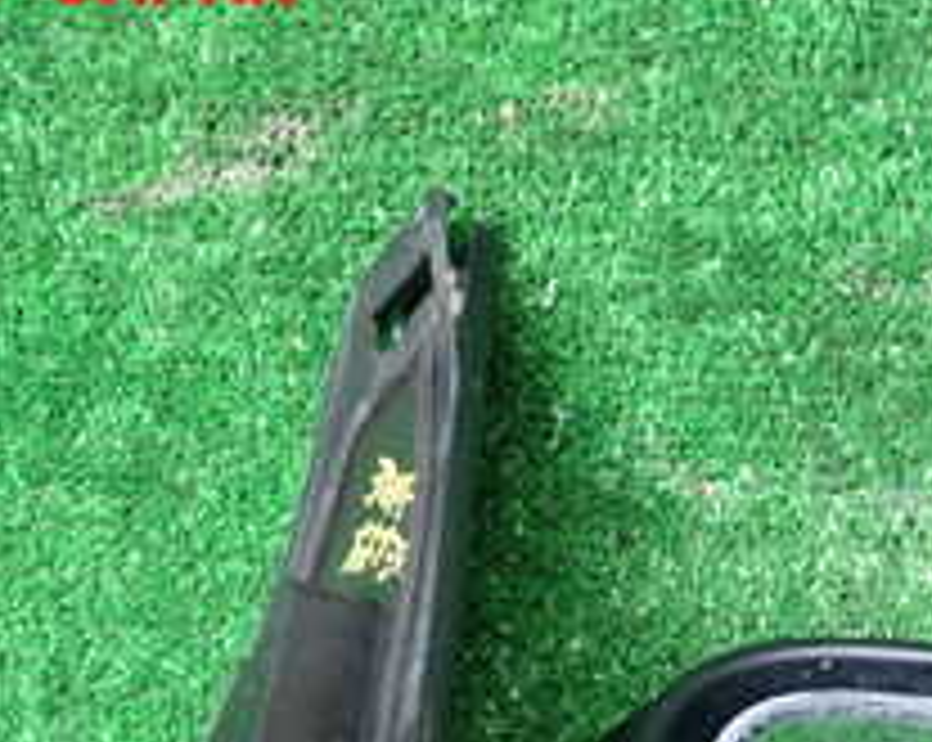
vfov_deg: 17.1
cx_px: 828
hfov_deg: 22.0
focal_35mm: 85
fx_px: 2341
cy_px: 931
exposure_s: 1/40
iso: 200
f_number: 2.3
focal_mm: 5.4
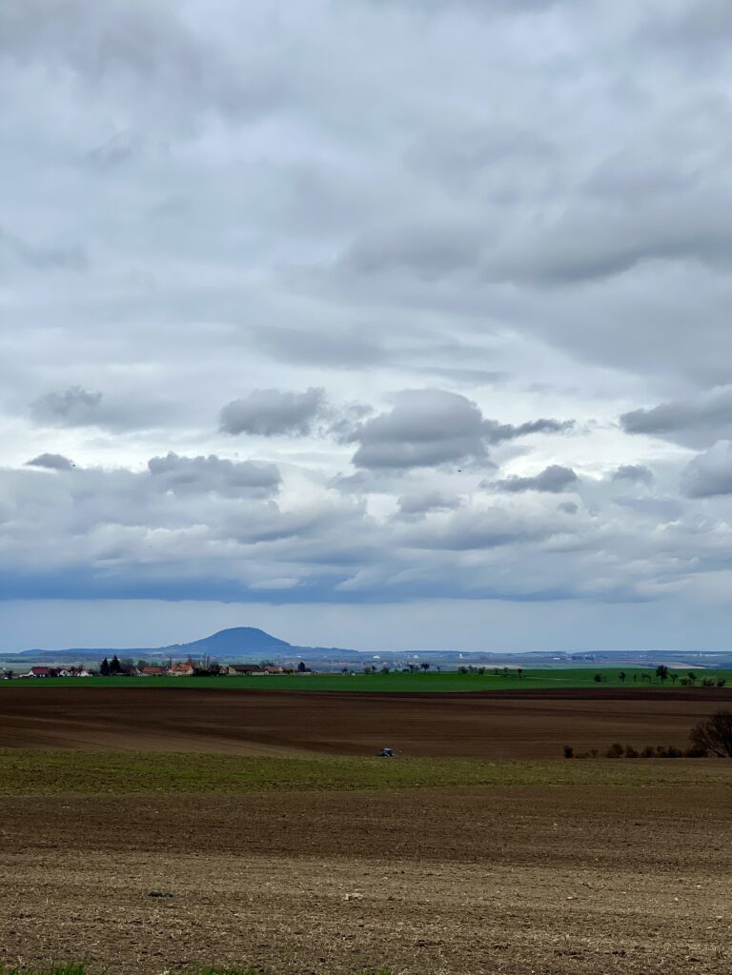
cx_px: 366
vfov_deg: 25.3
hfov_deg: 19.1
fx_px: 2171
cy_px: 488
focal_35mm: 77
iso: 32
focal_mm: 9
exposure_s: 1/1357
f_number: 2.8
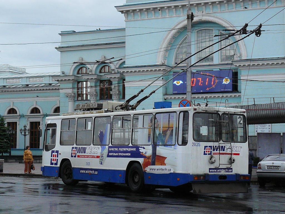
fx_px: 626
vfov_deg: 19.4
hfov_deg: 25.7
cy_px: 107
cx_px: 142
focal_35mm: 76
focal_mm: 12.6
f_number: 3.2
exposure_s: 1/500
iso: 200
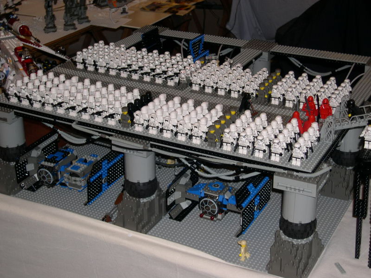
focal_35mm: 62
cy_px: 139
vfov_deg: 23.7
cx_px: 186
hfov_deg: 31.2
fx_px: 664
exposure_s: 1/60
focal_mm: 13.2
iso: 100
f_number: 3.5
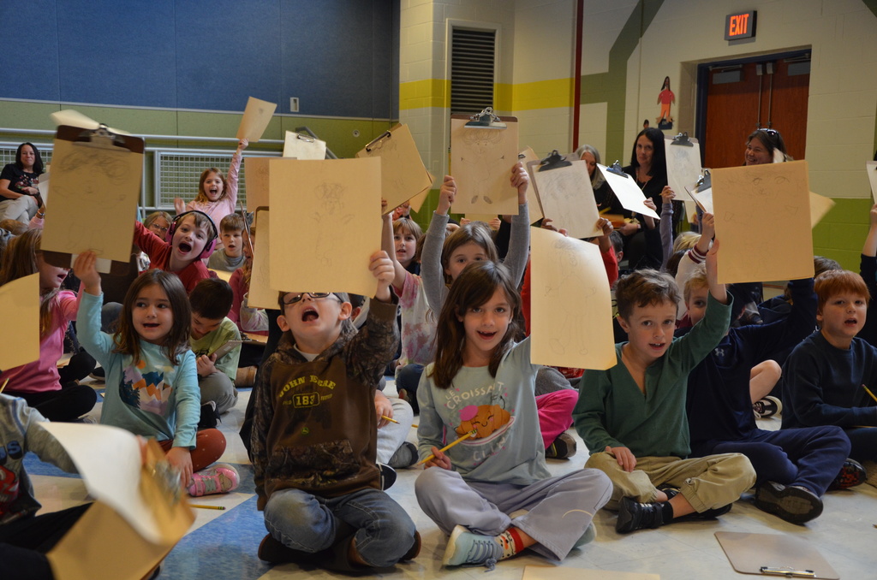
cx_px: 438
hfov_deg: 41.2
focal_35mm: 48
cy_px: 290
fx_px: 1167
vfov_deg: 27.9
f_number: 4.2
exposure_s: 1/30
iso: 1000
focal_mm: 32
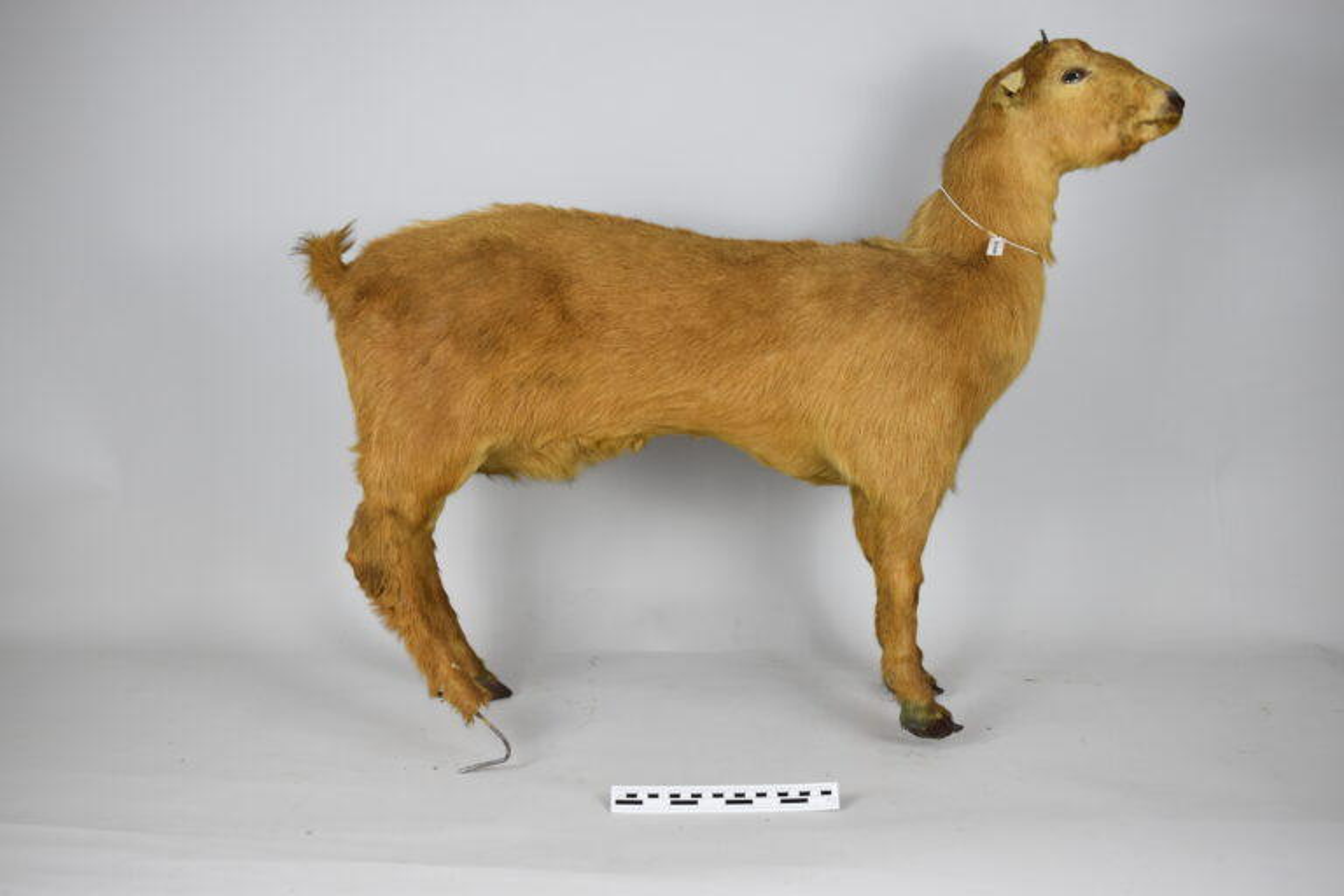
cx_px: 672
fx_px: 1400
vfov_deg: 35.5
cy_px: 448
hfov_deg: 51.3
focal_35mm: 38
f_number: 5
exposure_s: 1/100
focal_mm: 25
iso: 400
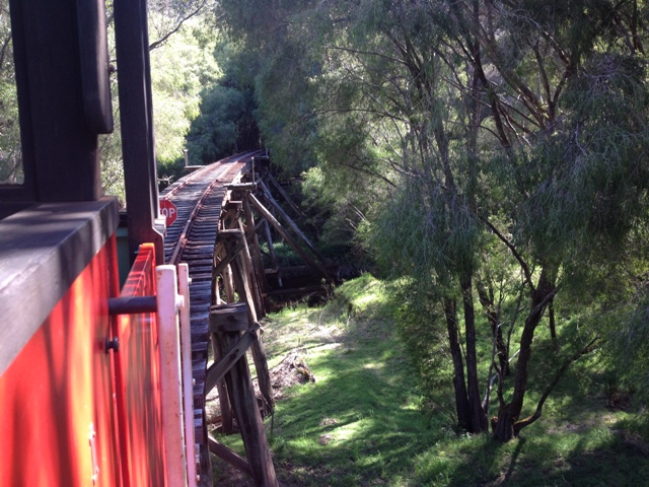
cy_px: 244
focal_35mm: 35
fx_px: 656
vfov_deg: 40.7
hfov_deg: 52.6
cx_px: 324
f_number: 2.4
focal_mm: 4.28
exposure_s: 1/120
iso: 50
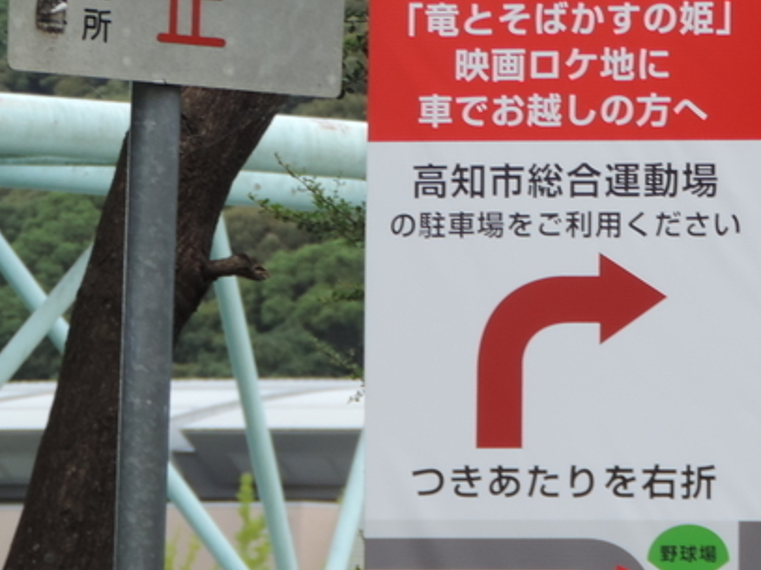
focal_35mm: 393
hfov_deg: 5.0
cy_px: 435
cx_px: 639
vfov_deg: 3.8
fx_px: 8637
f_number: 4.6
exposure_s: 1/125
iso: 140
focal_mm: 35.6
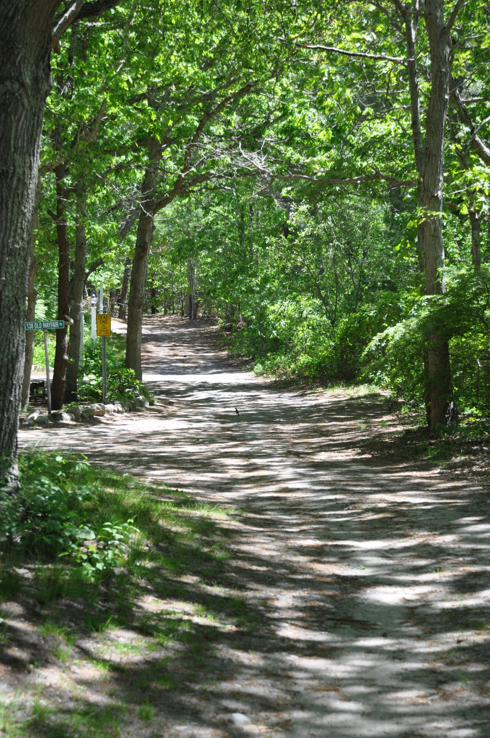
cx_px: 245
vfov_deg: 26.0
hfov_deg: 17.4
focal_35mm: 78
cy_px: 369
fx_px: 1597
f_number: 5.6
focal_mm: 52
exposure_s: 1/125
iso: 200
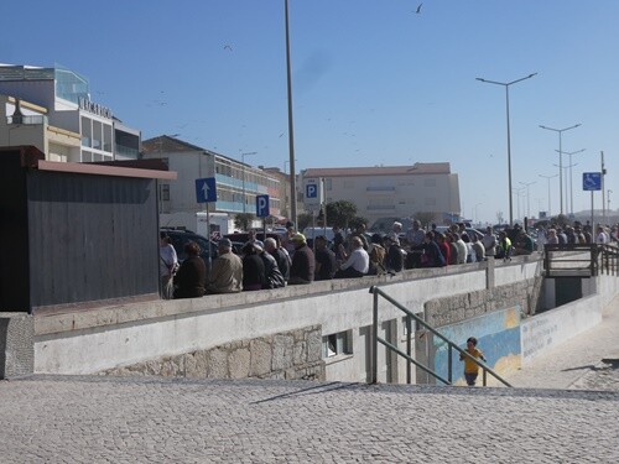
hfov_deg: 31.7
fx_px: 1091
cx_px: 310
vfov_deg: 24.0
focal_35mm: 61
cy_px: 232
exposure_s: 1/1300
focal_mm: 10.9
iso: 80
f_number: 4.3
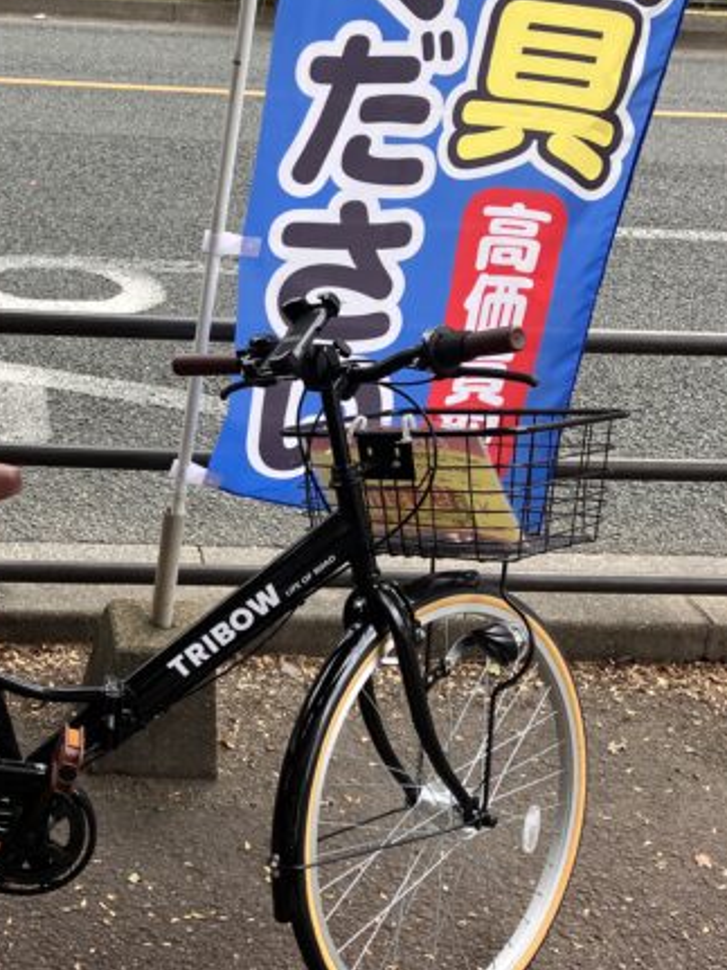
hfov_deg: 27.0
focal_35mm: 52
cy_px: 612
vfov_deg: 36.6
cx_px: 68
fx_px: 1457
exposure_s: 1/157
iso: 25
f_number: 1.8
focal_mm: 3.99
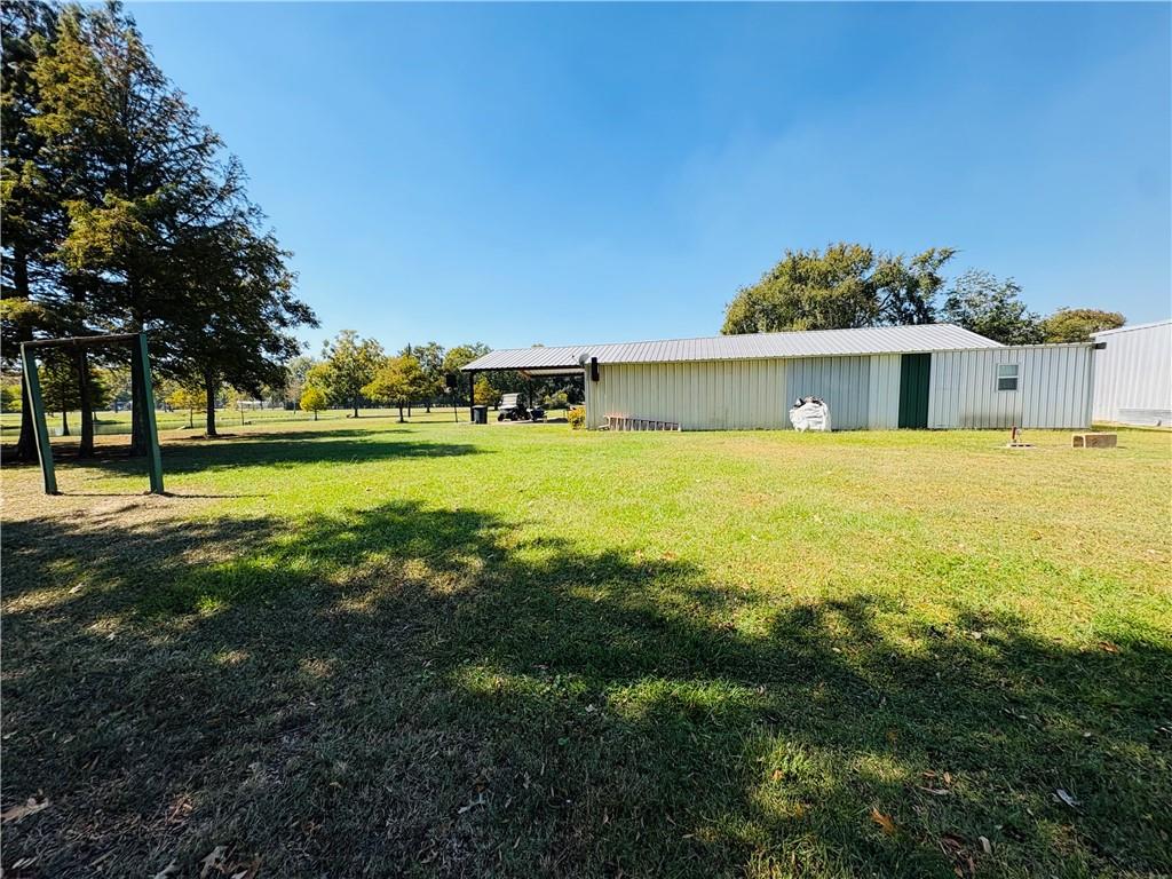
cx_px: 586
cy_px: 440
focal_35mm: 14
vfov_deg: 85.7
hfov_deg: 102.1
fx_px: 474
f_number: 2.2
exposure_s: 1/1323
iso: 40
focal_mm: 2.22
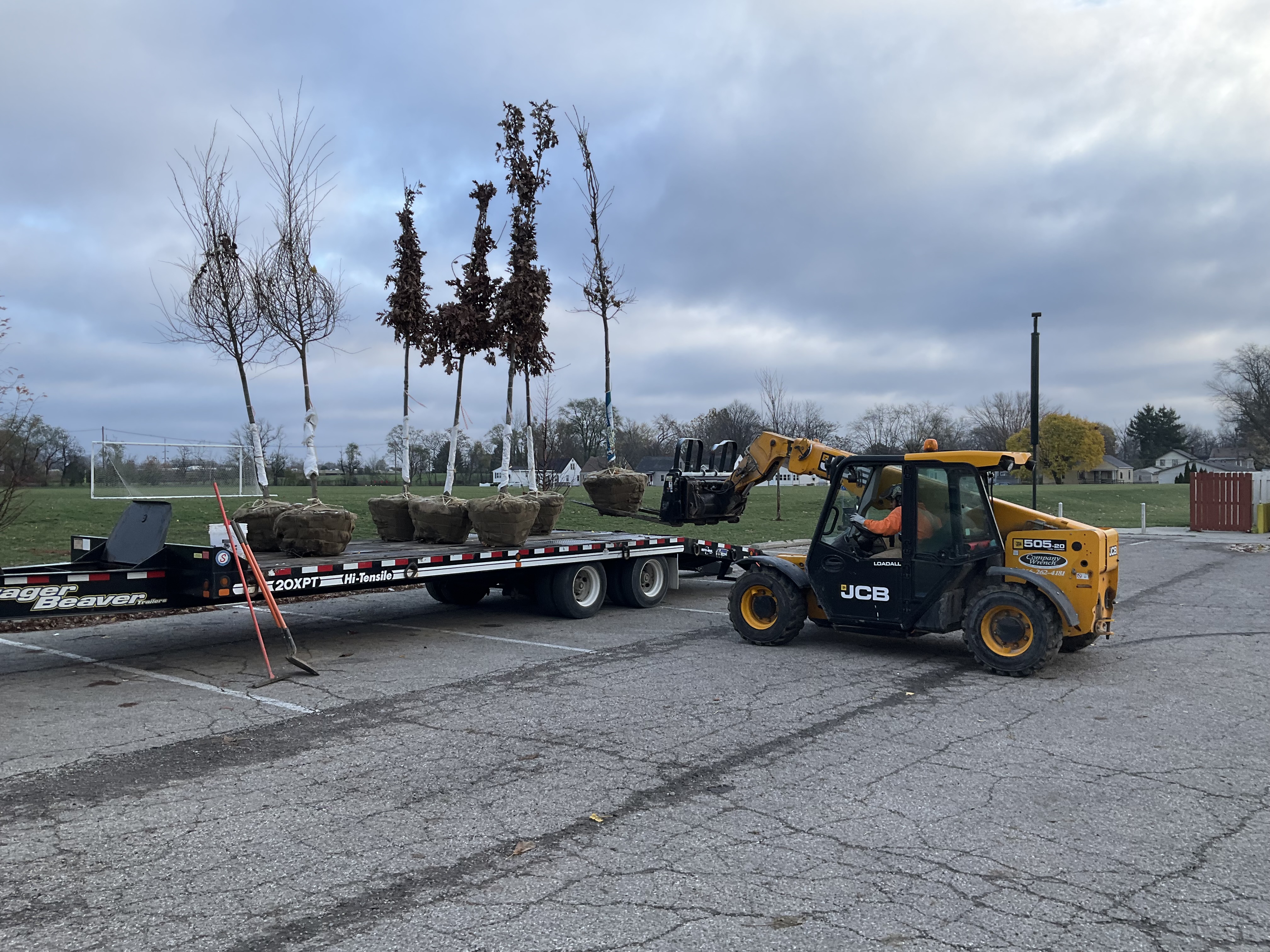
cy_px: 476
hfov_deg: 61.7
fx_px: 1064
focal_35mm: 29
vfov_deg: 48.2
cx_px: 635
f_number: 1.8
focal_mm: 3
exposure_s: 1/394
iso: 25
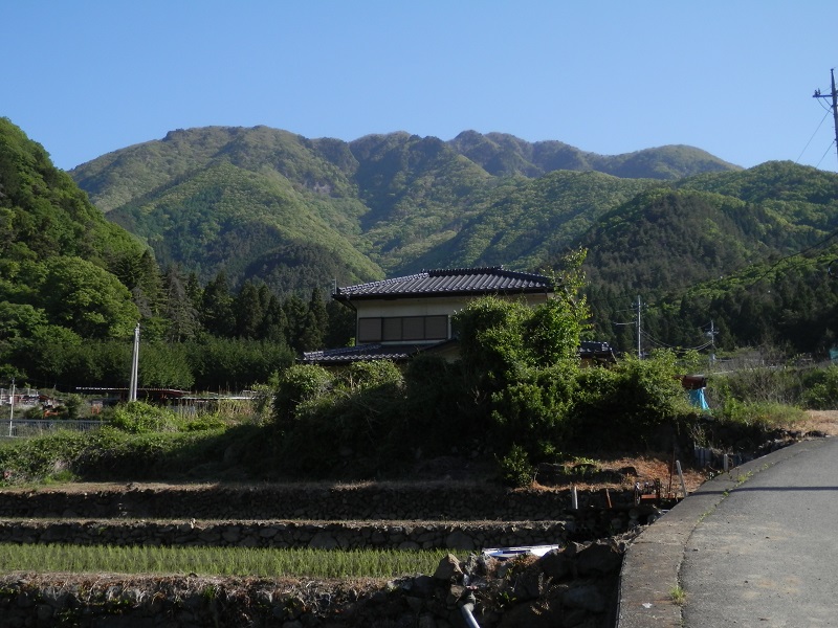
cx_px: 419
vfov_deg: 32.2
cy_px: 314
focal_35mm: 45
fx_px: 1089
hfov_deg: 42.1
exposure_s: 1/100
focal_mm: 8
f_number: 10.8
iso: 100
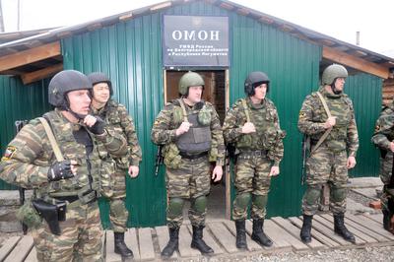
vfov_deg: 39.9
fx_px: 361
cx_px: 197
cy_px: 131
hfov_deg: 57.3
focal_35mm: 33
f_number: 6.3
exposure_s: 1/200
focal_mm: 22
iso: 1250
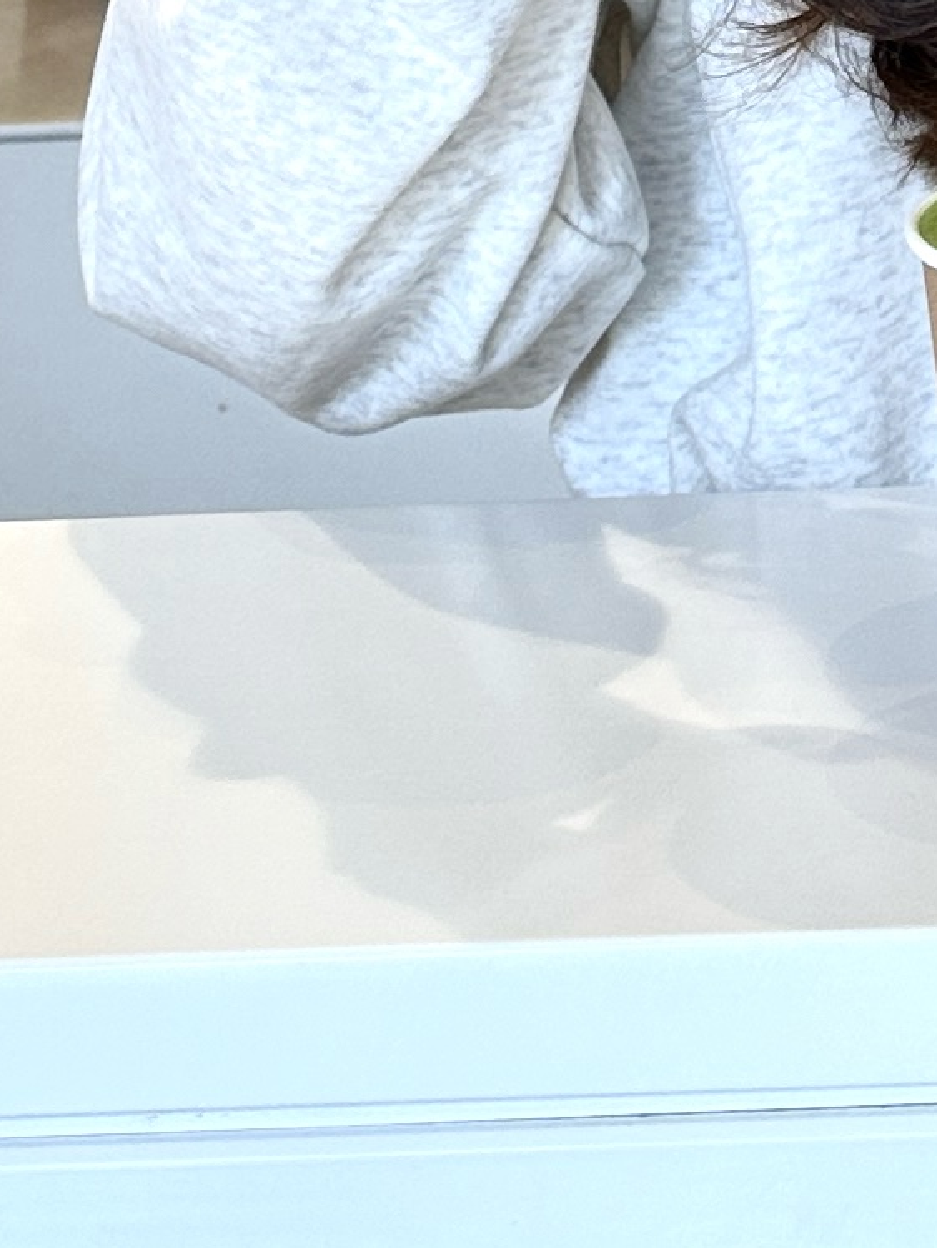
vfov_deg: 13.5
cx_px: 960
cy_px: -1067
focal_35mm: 129
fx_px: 4653
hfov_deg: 11.4
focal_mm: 6.86
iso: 64
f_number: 1.78
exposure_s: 1/120
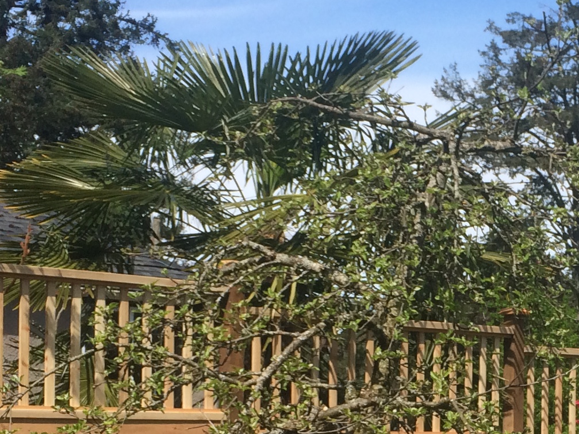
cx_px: 534
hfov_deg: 20.4
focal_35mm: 94
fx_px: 1572
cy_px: 420
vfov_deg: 15.5
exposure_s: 1/1466
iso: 32
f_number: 2.2
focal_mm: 4.15
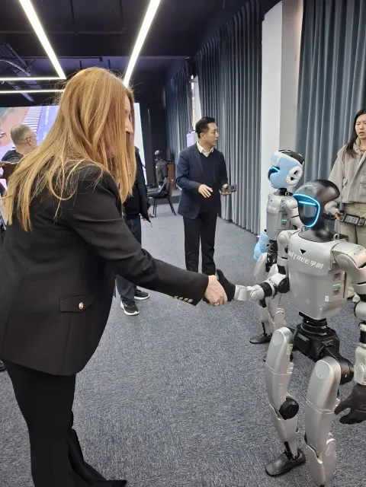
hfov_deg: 58.9
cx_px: 183
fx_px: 324
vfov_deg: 73.9
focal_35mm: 23
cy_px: 244
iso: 250
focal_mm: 5.54
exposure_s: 1/50
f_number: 1.8
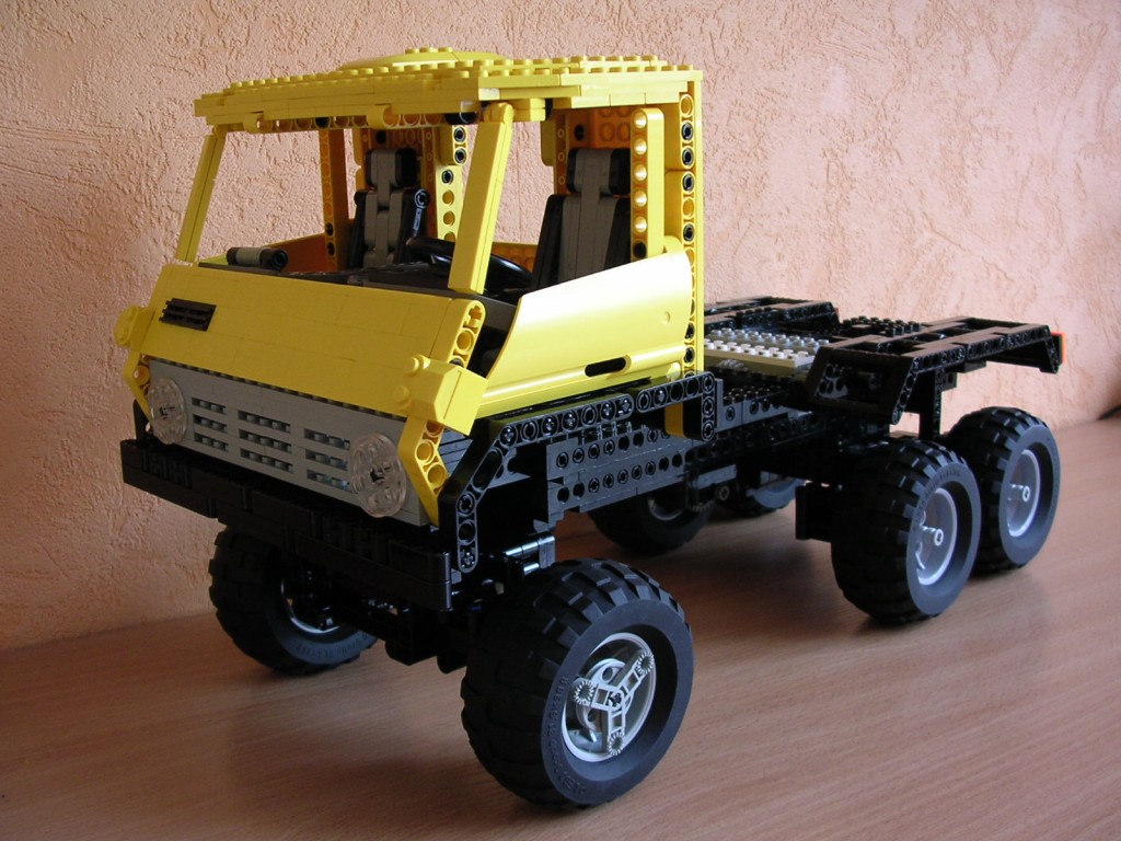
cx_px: 560
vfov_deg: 37.7
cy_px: 420
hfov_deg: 49.0
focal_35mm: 38
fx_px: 1231
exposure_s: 1/16.4
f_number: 2.8
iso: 100
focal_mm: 5.8
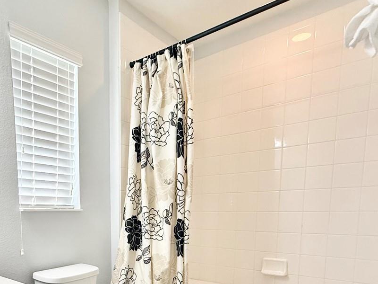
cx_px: 105
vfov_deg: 46.0
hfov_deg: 60.7
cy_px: 244
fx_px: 306
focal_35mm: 28
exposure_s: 1/120
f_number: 2.2
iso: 160
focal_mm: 2.22
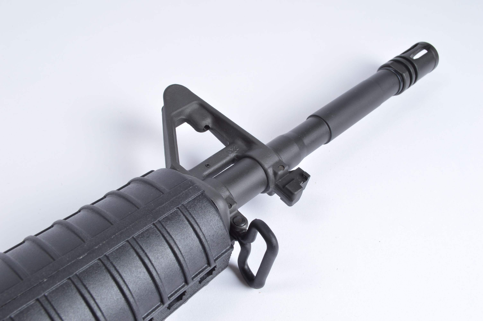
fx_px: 563
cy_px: 160
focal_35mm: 42
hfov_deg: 46.4
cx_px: 242
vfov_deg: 31.8
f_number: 11
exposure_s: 1/125
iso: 100
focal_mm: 28
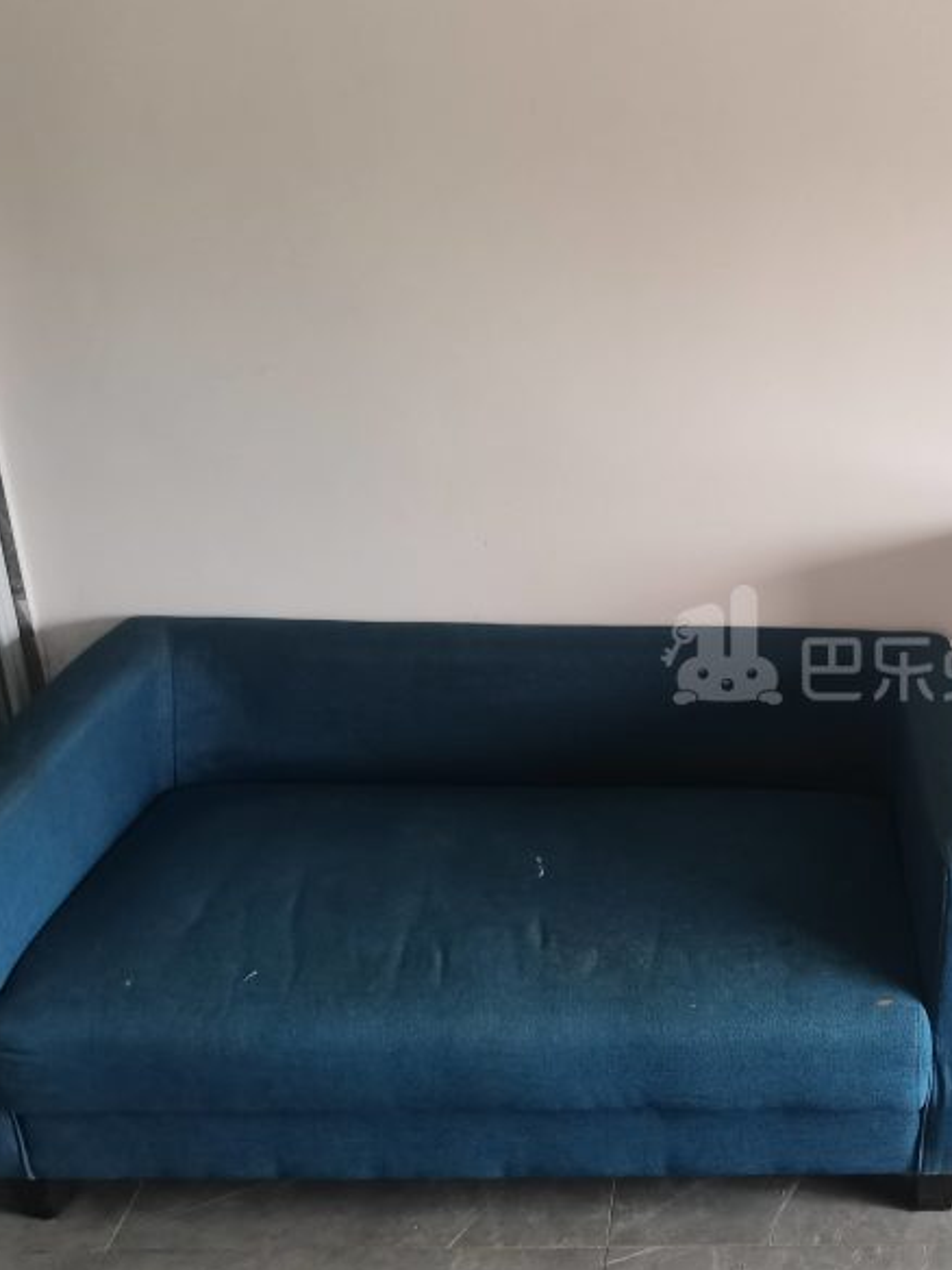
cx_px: 835
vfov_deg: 50.1
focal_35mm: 37
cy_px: 646
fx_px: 1357
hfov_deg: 36.5
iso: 200
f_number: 1.9
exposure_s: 1/50
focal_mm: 4.94
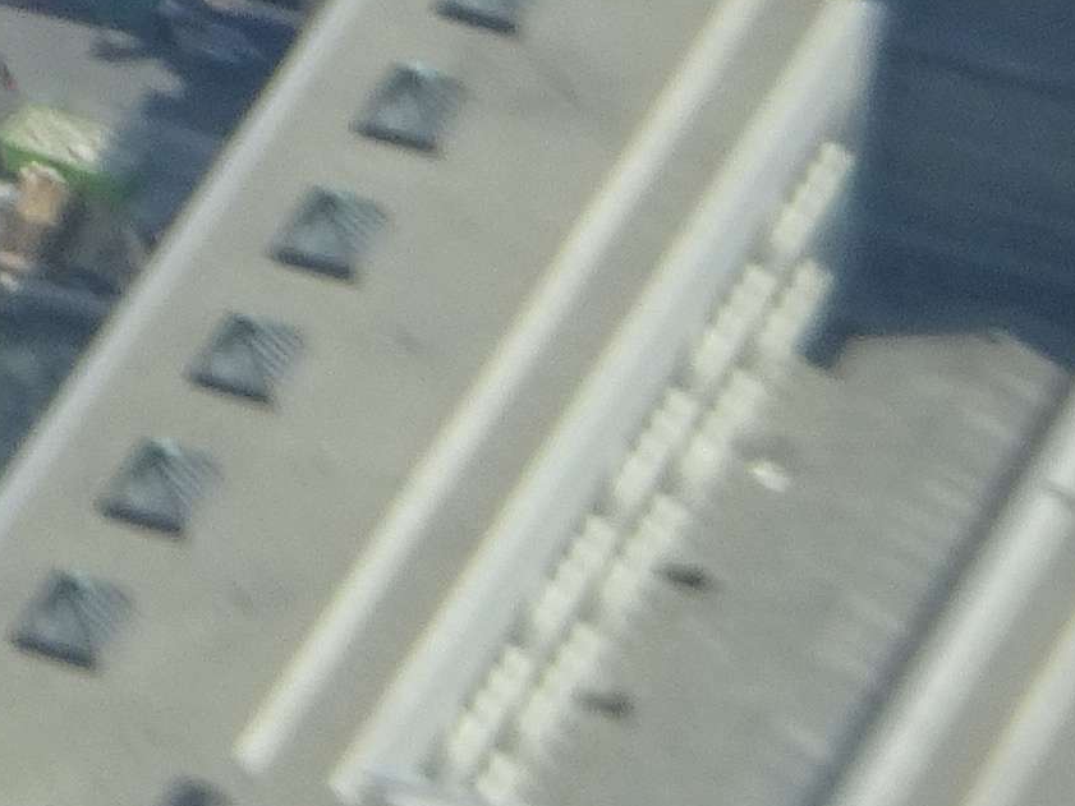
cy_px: -1530
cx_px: -1588
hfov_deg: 3.4
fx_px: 18077
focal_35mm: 582
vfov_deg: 2.5
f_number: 5
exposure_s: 1/100
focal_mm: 17.01
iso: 100
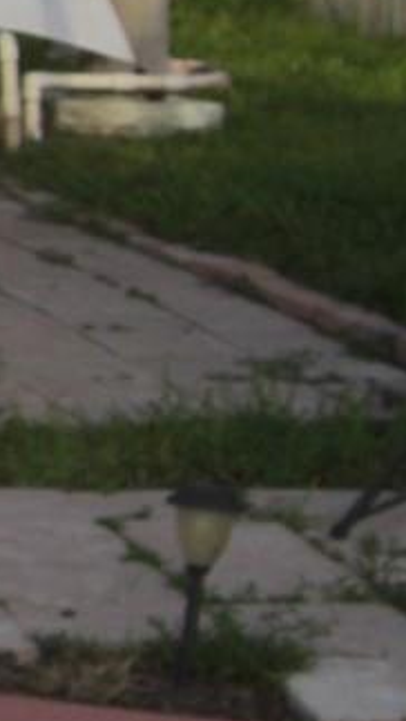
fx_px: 3918
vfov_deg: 10.5
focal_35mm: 205
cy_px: 94
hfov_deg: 5.5
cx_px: -839
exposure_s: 1/320
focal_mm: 7.9
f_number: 4
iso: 80
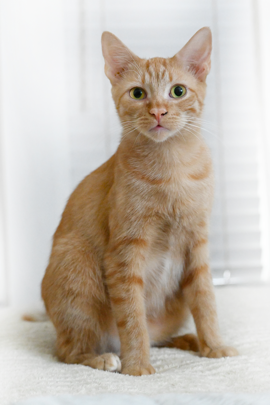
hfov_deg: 18.2
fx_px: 844
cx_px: 135
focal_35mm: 75
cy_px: 202
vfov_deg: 27.0
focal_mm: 50
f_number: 4.5
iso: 5000
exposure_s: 1/80
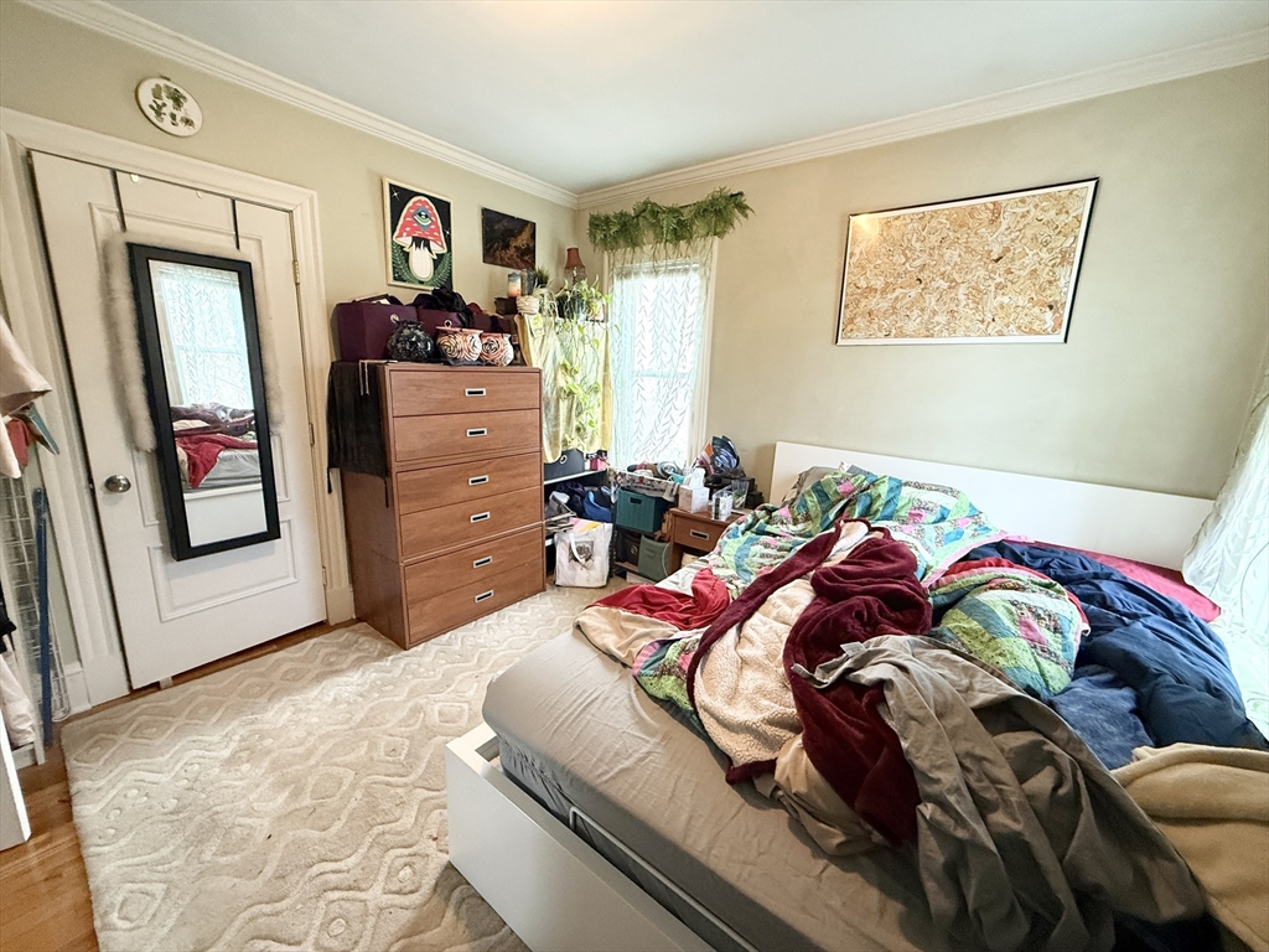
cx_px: 634
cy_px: 476
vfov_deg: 85.7
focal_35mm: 14
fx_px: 513
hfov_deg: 102.1
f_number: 2.2
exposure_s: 1/60
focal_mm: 2.22
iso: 400
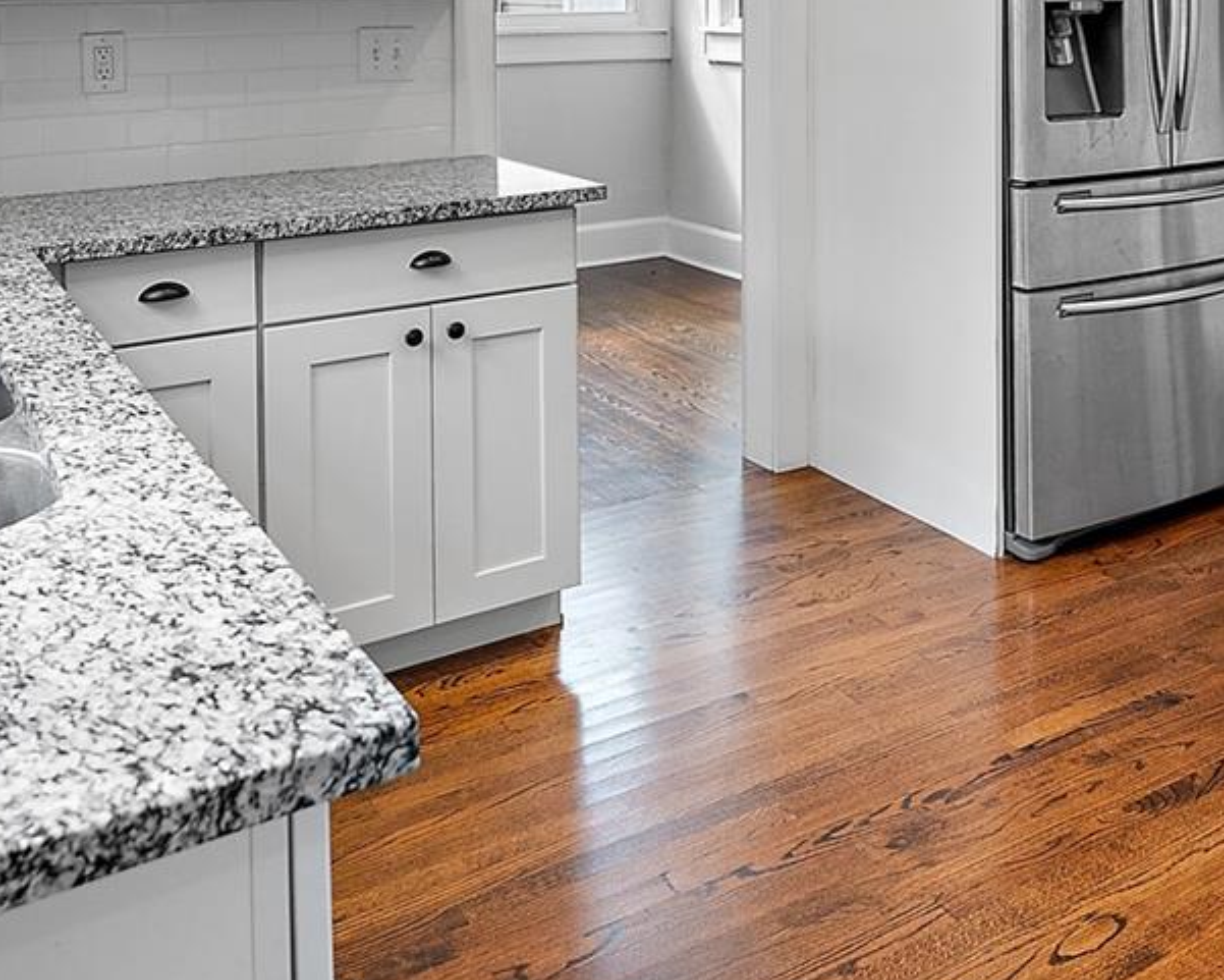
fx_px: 1449
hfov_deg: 44.6
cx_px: 886
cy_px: -26
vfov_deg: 33.7
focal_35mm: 40
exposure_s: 1/100
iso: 1600
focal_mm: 16
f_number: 4
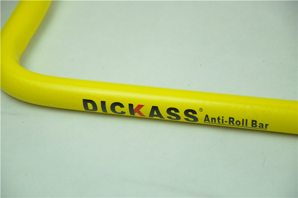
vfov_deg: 8.7
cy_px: 99
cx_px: 149
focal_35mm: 158
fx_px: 1301
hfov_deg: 13.1
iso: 3200
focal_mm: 105
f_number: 5.6
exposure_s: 1/640
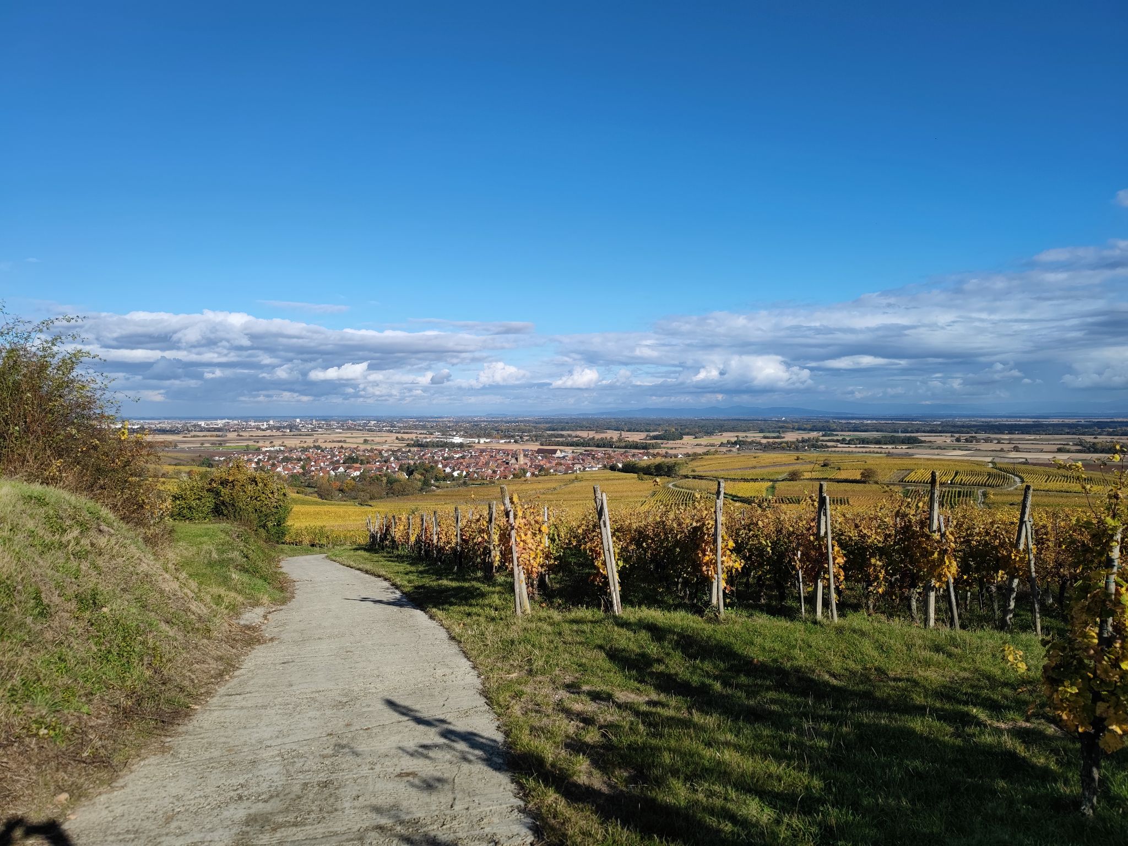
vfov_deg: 37.7
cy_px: 423
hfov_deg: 49.0
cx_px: 564
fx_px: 1238
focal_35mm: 38
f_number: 1.95
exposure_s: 1/2315
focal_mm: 7.59
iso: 50
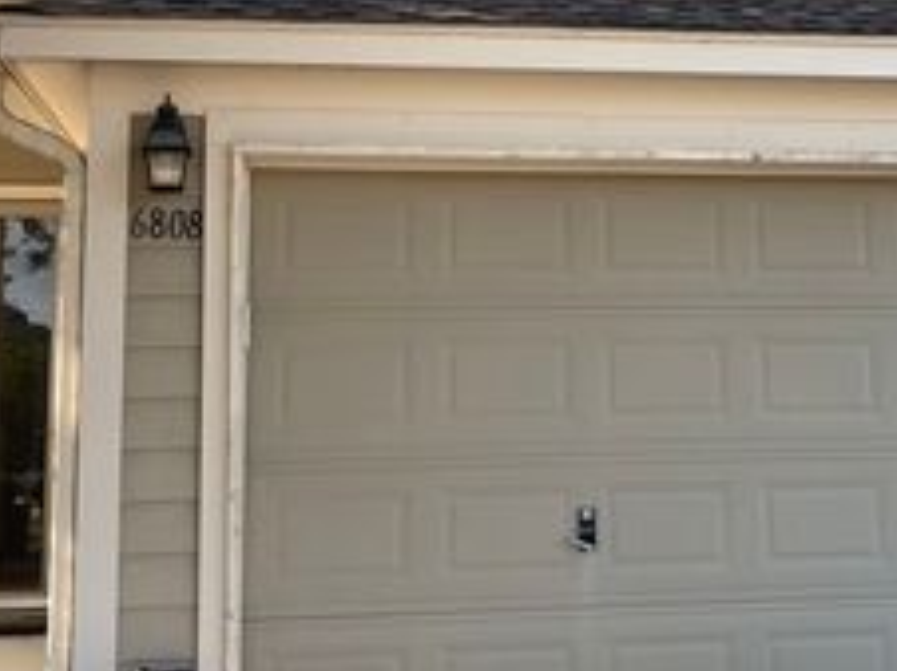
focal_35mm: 62
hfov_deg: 31.0
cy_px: 153
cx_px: 591
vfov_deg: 23.3
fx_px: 1605
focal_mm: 3.99
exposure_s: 1/212
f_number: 1.8
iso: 20
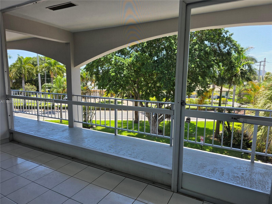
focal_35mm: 23
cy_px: 102
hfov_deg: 73.9
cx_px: 136
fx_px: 181
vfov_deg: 58.9
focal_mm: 6.3
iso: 80
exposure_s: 1/1235
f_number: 1.7
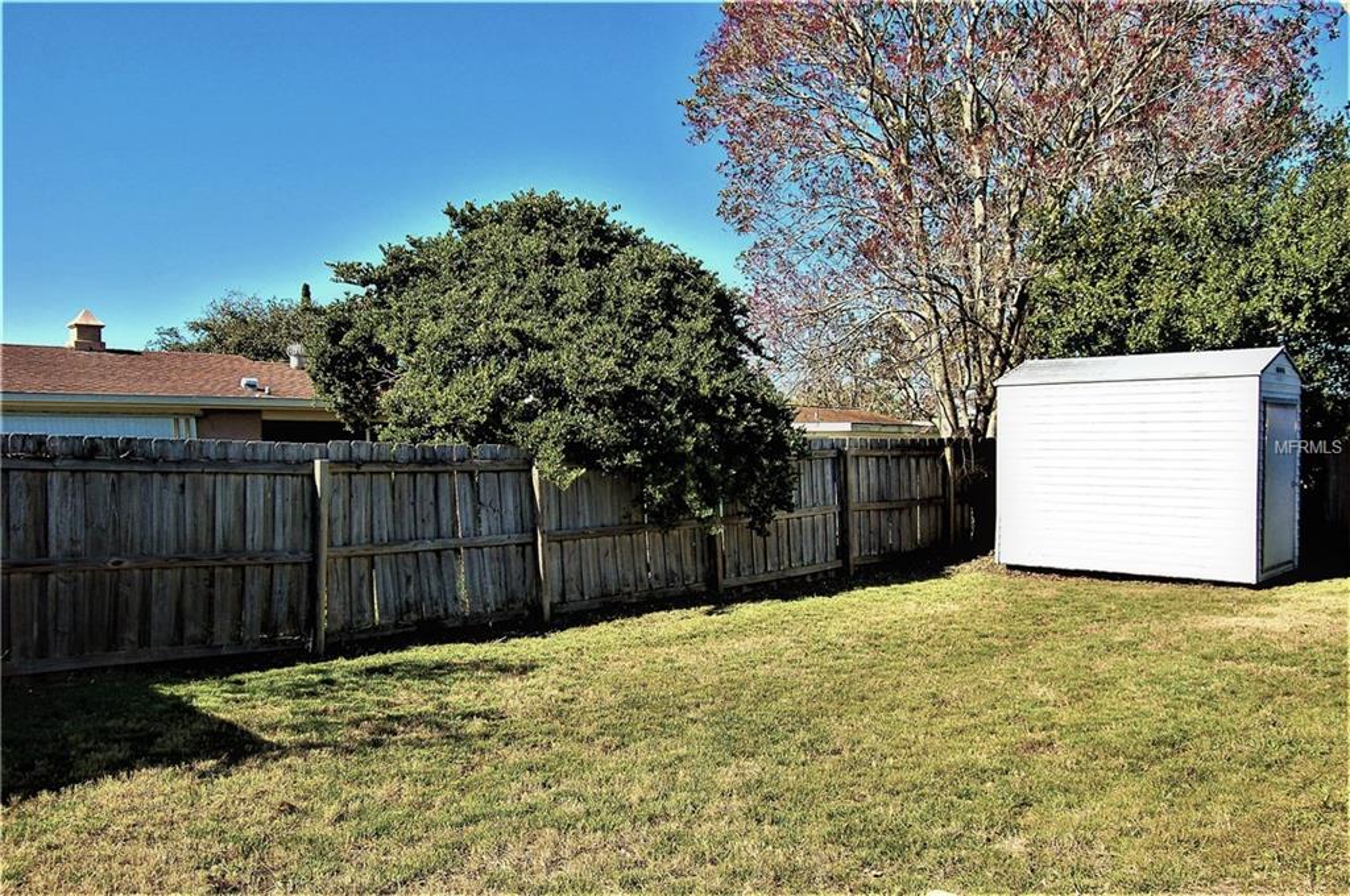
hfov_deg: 67.4
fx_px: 1011
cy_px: 448
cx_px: 675
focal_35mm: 27
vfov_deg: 47.8
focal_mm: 18
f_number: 6.3
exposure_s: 1/500
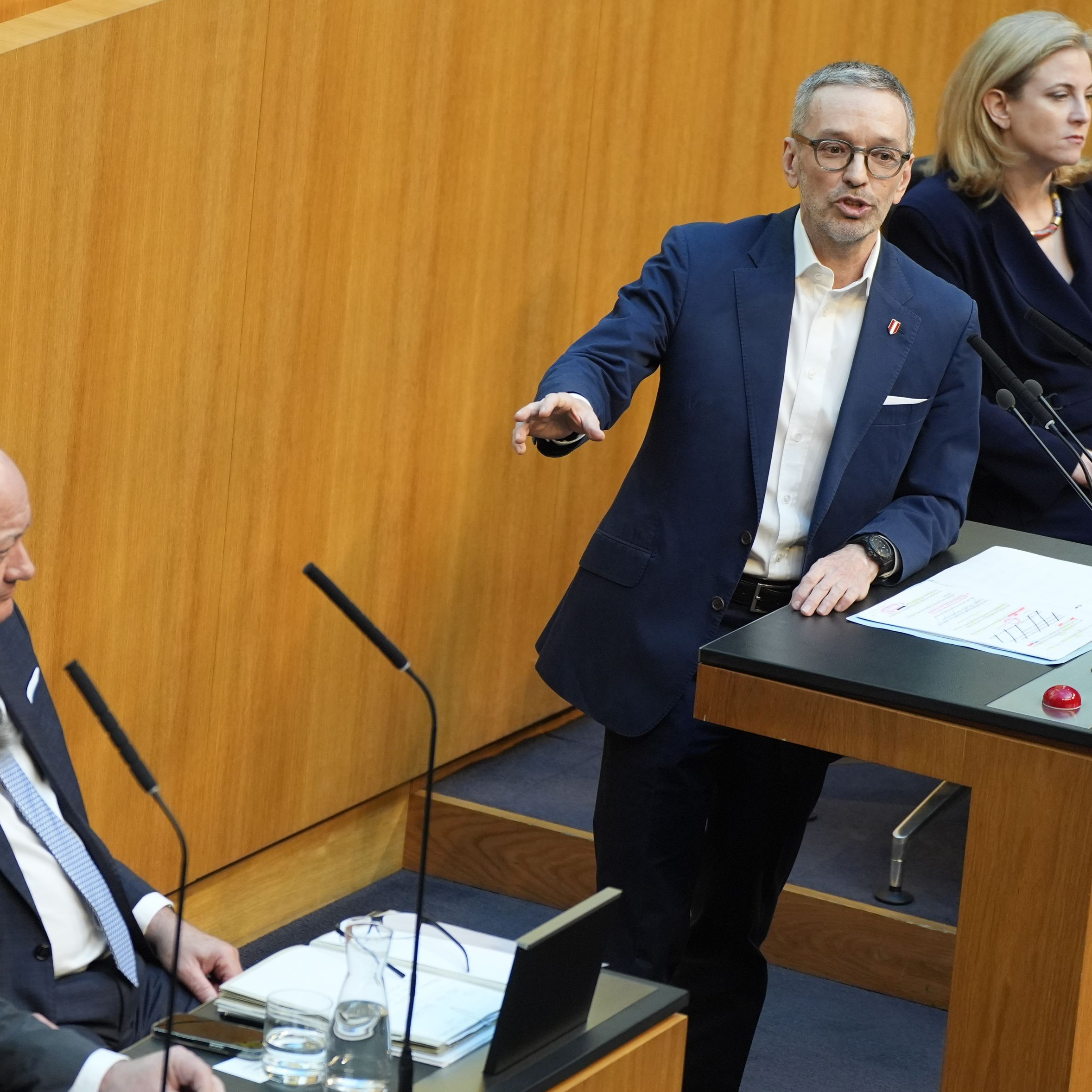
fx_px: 9422
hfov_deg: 6.6
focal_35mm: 264
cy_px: 515
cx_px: 417
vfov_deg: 6.6
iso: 2000
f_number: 5.6
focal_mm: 183
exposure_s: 1/320
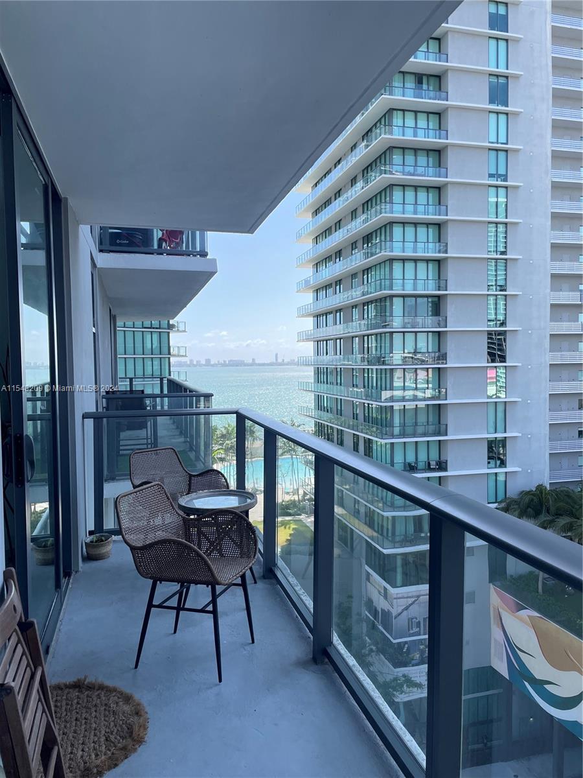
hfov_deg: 53.1
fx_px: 584
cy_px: 389
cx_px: 292
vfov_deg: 67.3
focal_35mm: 26
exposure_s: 1/1490
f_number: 1.6
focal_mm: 4.2
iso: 50
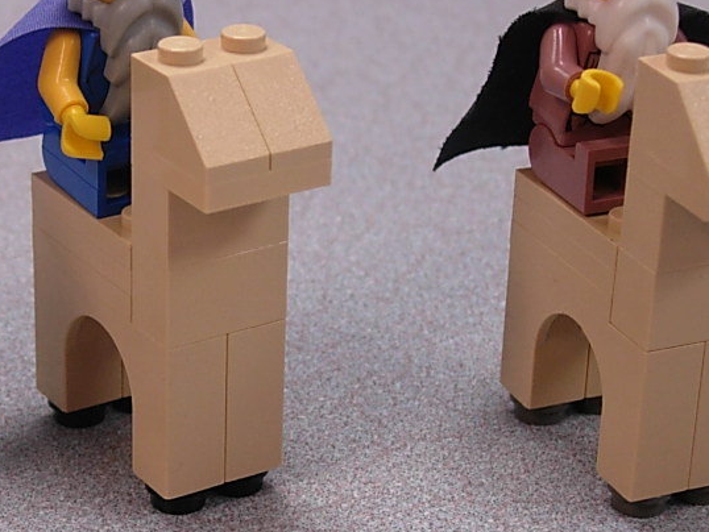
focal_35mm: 116
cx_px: 195
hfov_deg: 16.9
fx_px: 2377
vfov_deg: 12.8
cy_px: 309
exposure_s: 1/22.6
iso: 79
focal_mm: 12.7
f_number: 3.5
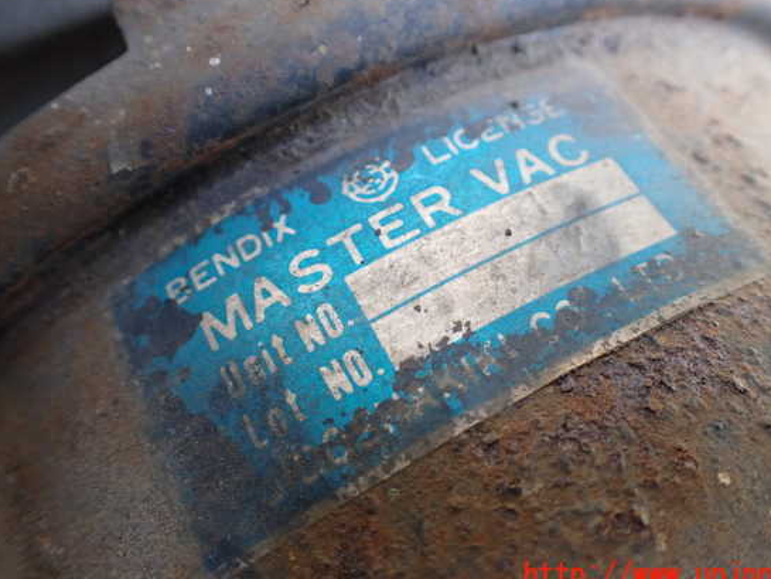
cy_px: 275
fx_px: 735
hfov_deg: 55.3
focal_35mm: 33
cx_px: 419
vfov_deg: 42.9
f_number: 2.3
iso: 400
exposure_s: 1/125
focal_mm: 5.4
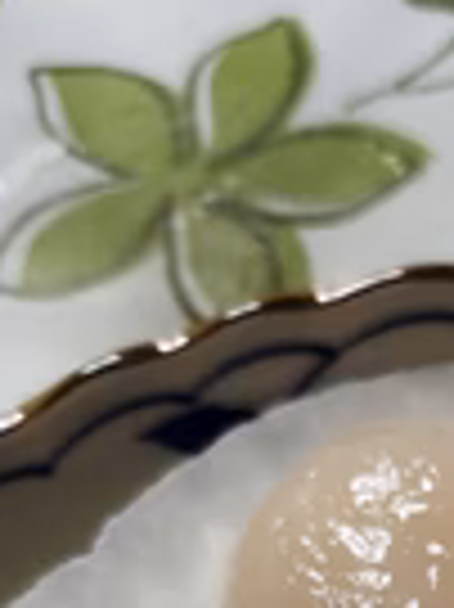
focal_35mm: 68
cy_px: 770
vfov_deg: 25.1
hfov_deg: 20.4
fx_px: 1191
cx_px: 526
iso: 500
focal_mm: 5.54
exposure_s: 1/100
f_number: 1.8
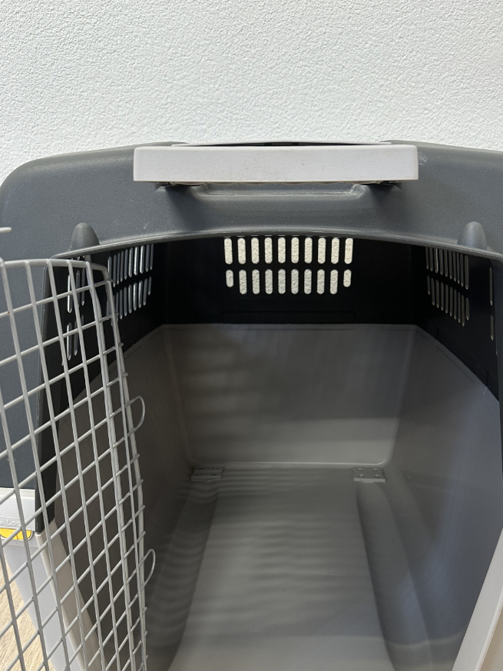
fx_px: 639
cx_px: 276
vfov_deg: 54.5
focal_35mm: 33
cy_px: 434
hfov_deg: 42.9
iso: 160
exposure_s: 1/50
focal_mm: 6.9
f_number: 1.8
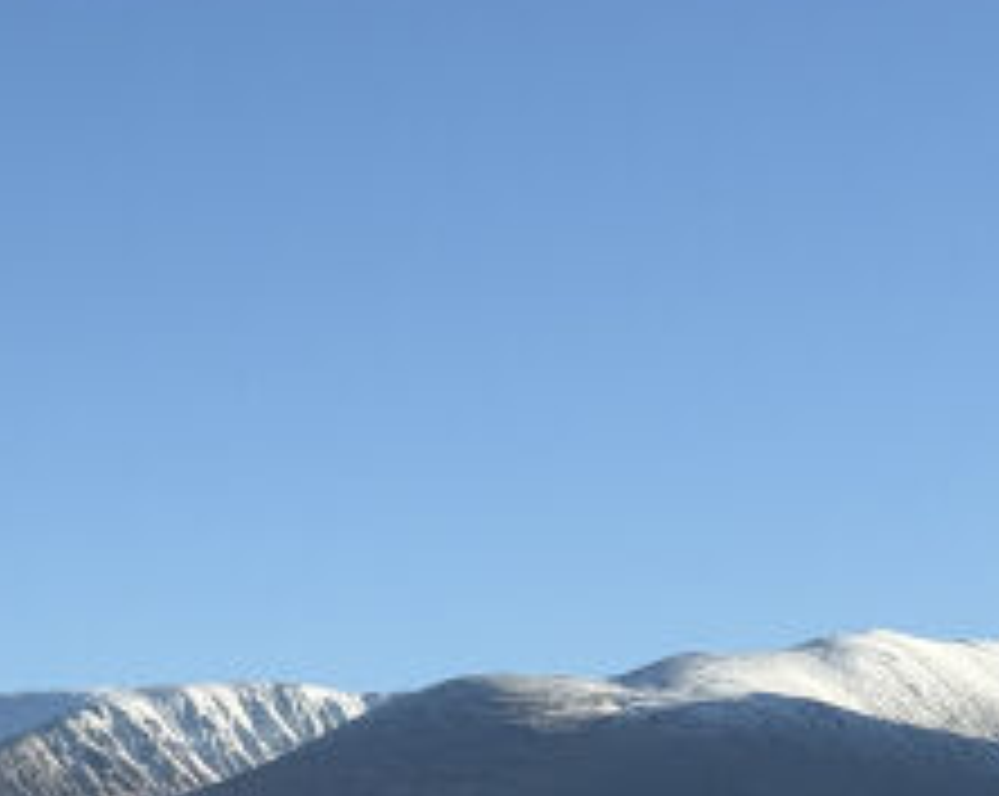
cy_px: 742
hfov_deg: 12.4
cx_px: 115
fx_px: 4577
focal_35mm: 155
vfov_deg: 9.9
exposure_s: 1/4329
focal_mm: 6.8
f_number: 1.8
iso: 80
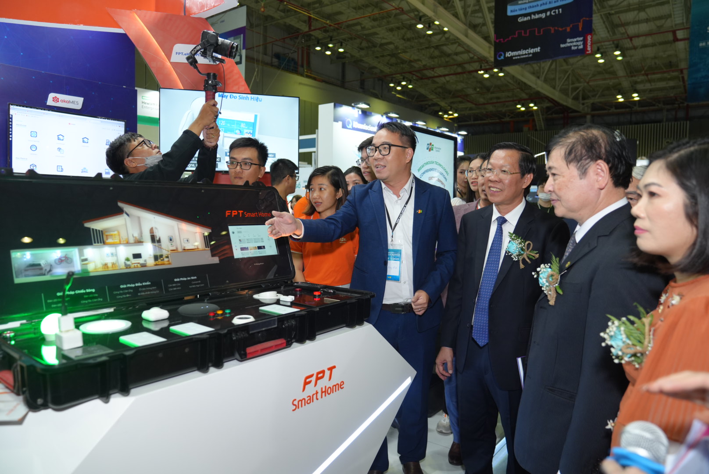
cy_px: 237
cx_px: 354
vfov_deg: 53.2
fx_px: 473
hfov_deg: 73.7
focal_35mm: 24
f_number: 3.2
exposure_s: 1/160
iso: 1000
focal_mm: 24
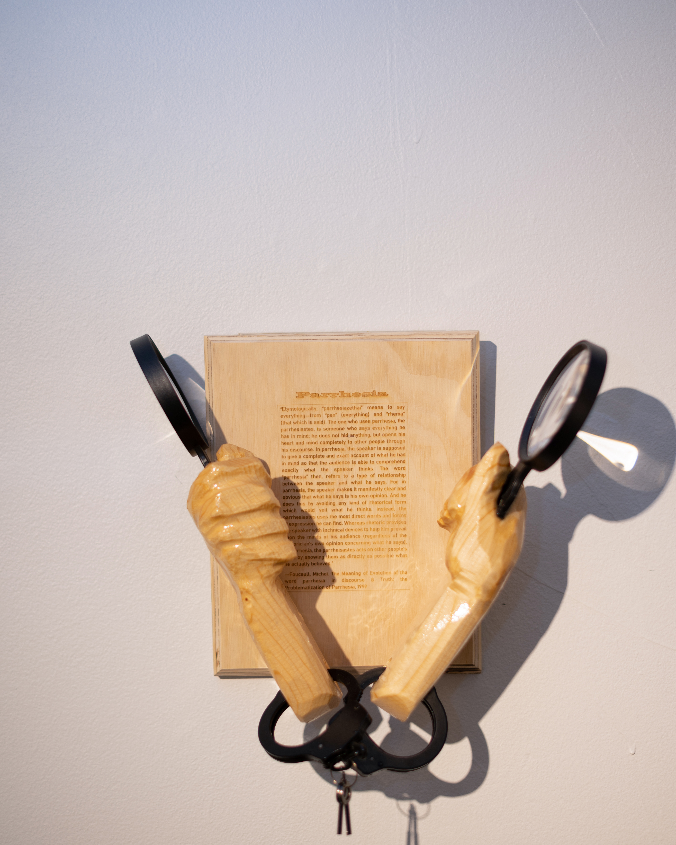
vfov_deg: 33.0
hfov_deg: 26.7
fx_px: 1425
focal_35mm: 57
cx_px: 339
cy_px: 455
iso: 100
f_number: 1.8
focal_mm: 50
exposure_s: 1/200
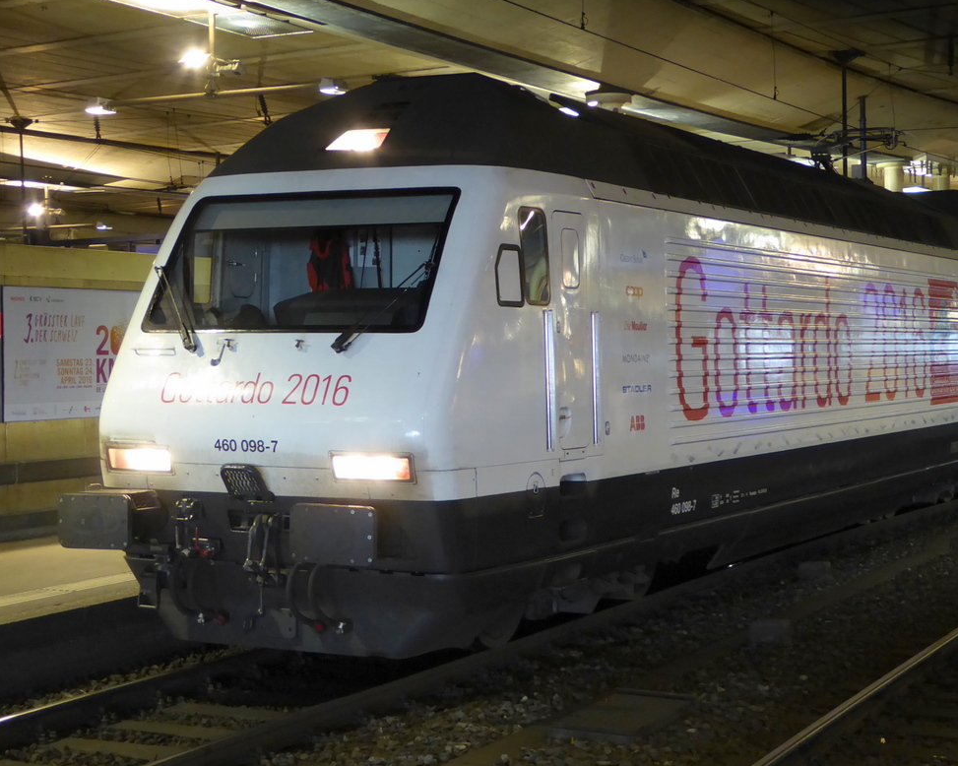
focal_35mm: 65
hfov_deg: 29.1
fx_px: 1843
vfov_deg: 23.5
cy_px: 344
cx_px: 510
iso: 400
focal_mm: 9.6
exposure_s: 1/5
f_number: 4.1
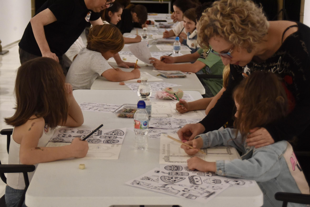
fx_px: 603
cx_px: 155
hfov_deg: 28.8
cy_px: 104
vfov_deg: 19.5
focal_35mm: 70
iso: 4000
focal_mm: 70
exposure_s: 1/320
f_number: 5.6
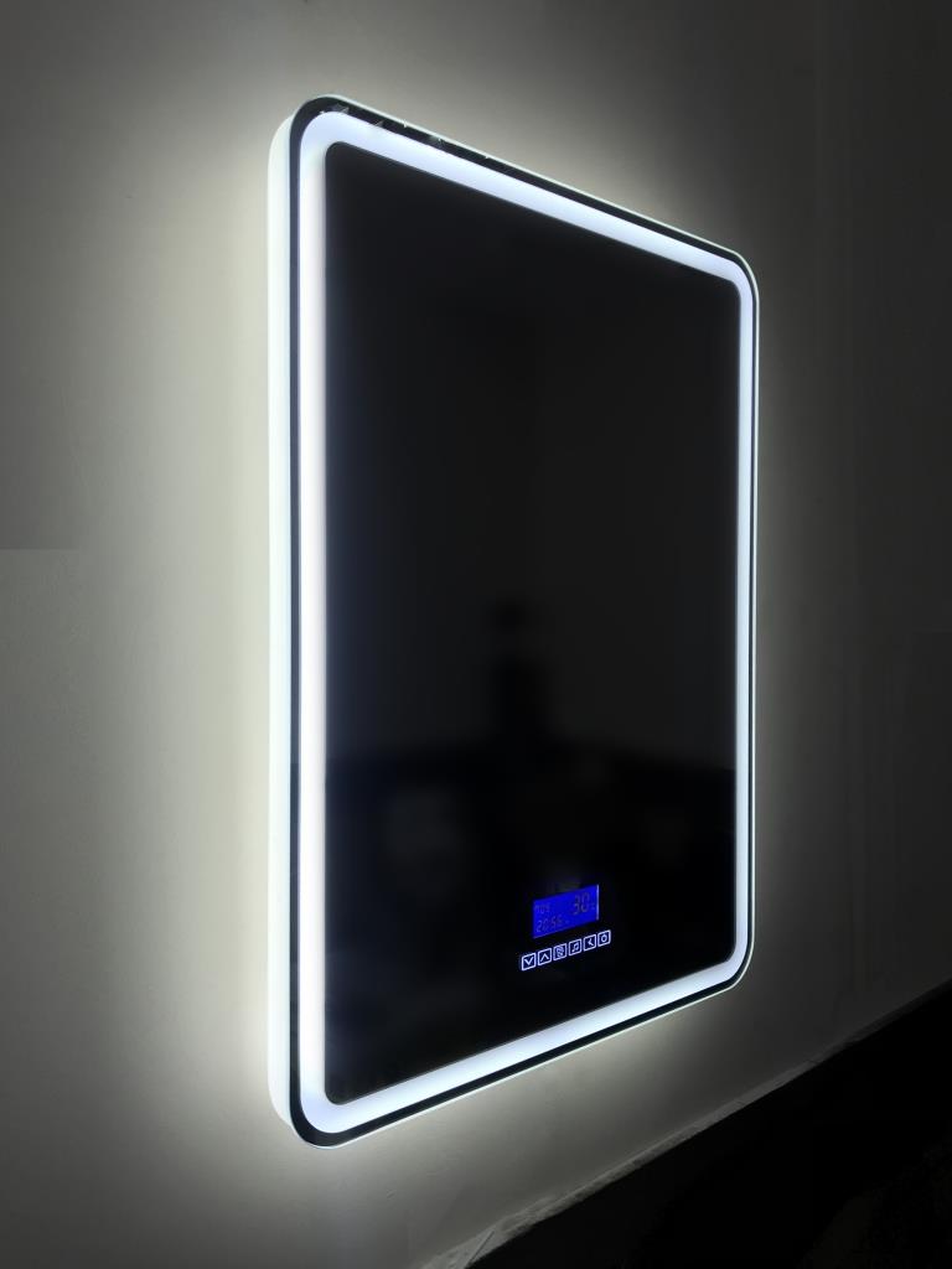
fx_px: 1027
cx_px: 476
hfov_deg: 49.7
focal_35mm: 28
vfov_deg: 63.4
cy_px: 634
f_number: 1.8
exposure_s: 1/100
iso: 20
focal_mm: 3.99
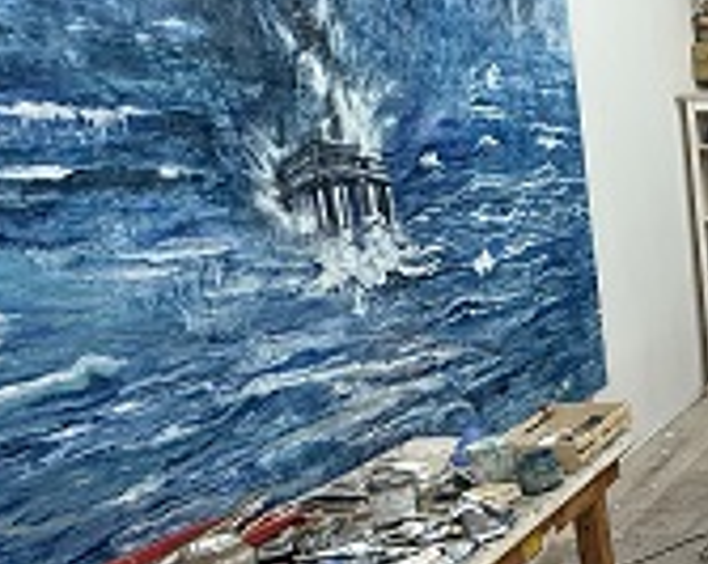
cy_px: 286
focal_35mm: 41
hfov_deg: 30.7
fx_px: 858
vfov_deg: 36.4
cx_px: 996
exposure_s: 1/50
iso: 250
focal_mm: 2.22
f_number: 2.2
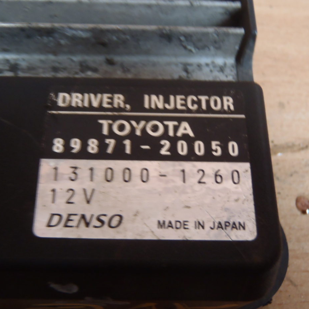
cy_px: 151
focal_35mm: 45
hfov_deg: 37.5
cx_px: 142
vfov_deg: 37.6
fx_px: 454
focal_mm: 6.64
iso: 200
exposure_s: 1/4
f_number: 4.7
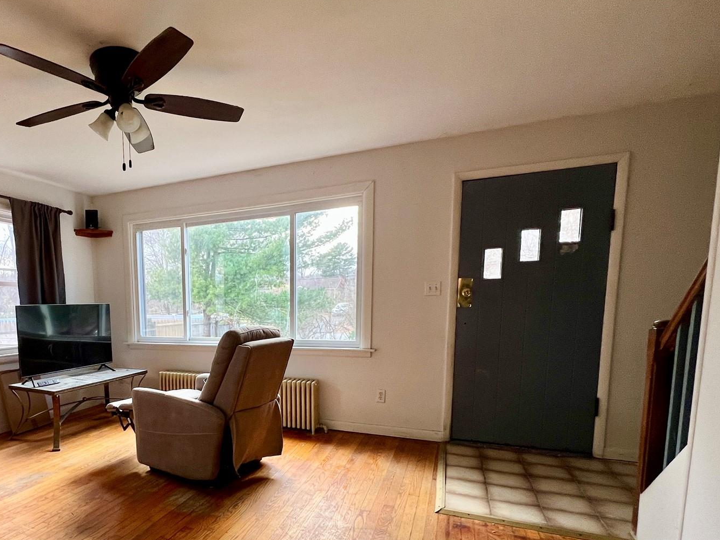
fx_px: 416
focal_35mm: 20
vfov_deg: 64.4
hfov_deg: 77.6
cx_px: 211
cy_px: 357
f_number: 1.8
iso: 160
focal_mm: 1.57
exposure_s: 1/99
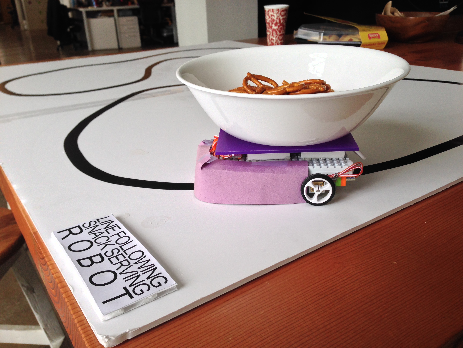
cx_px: 232
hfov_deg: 55.4
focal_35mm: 33
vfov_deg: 42.9
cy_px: 174
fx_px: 441
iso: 50
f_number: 2.4
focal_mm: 4.12
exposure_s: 1/131
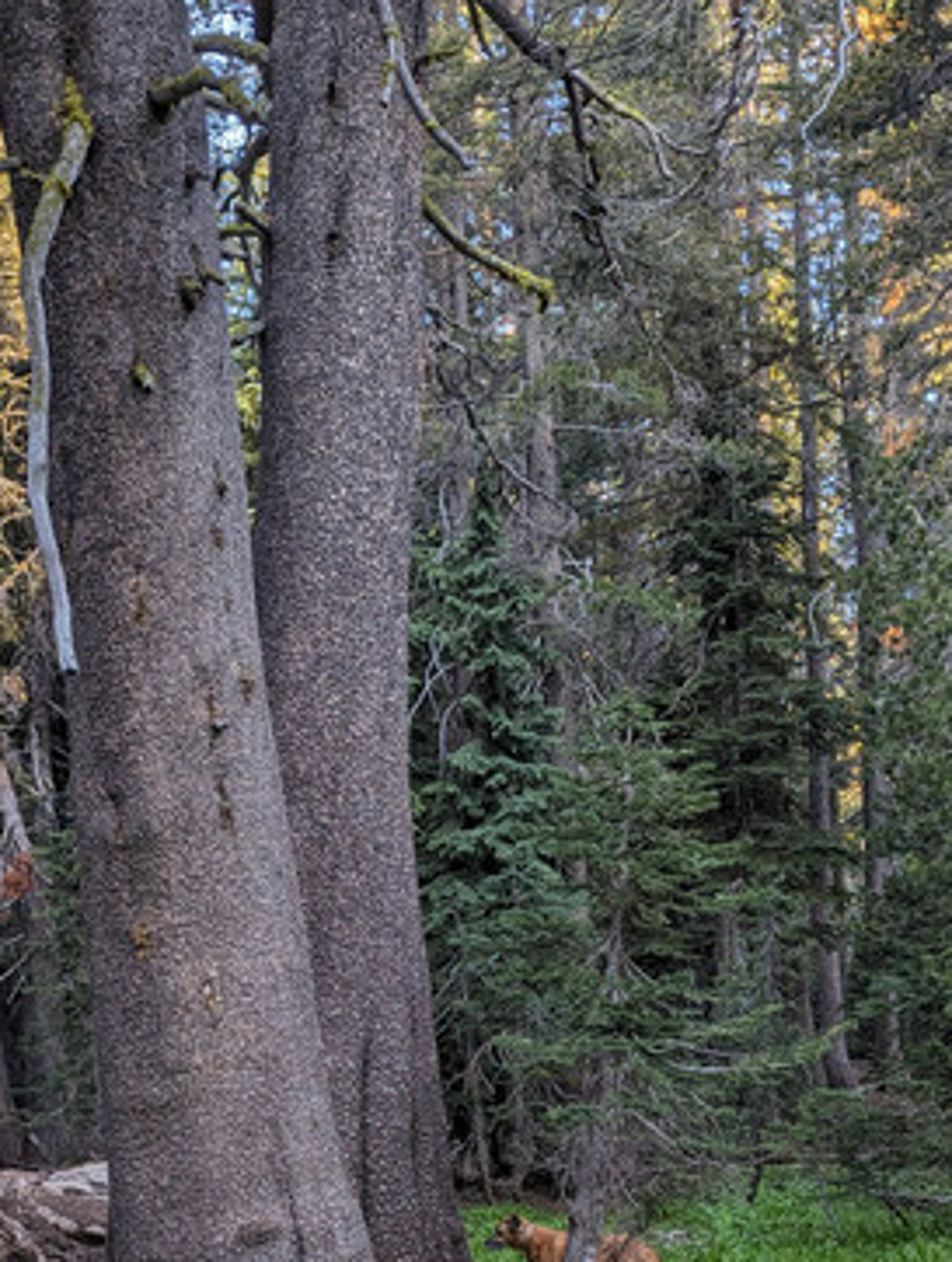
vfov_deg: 34.8
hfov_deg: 27.6
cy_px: 1035
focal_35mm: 53
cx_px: 502
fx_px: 1937
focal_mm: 6.81
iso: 92
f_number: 1.85
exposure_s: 1/212
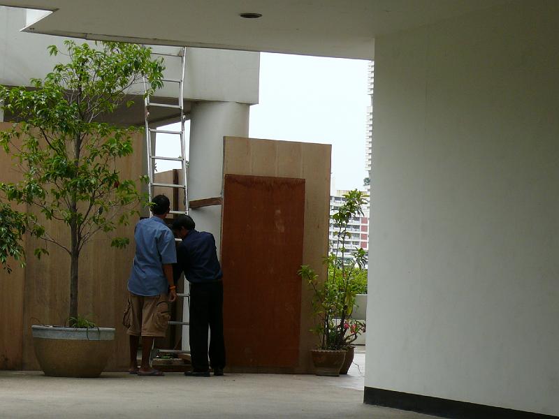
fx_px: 1776
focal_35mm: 110
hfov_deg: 17.9
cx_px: 280
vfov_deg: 13.5
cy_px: 210
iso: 100
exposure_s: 1/200
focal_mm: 13.9
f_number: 5.6
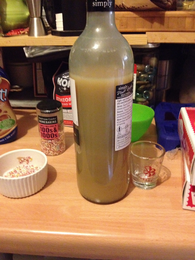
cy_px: 130
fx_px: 263
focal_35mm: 35
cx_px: 98
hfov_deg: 40.7
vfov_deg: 52.6
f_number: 2.4
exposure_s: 1/15
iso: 800
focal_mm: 4.28
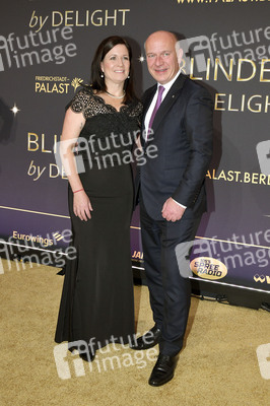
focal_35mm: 36
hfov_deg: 36.8
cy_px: 203
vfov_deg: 53.2
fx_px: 406
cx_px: 135
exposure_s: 1/250
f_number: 6.3
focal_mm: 36
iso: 1250
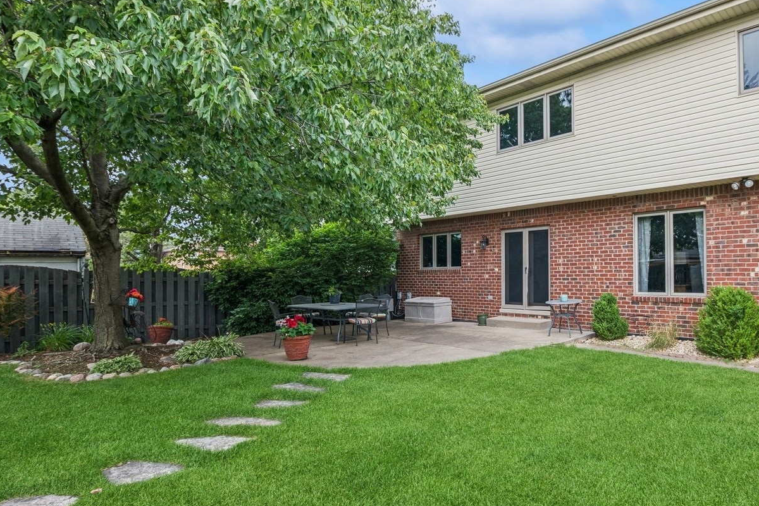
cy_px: 268
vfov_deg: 61.9
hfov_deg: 82.7
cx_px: 464
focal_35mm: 20
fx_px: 422
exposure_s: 1/125
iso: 250
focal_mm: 10
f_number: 7.1
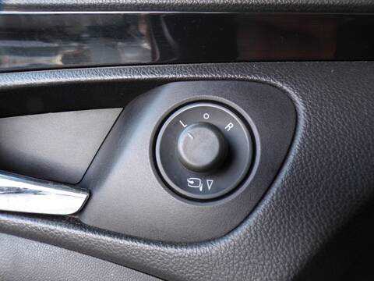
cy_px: 140
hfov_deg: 71.6
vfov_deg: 56.8
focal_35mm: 24
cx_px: 187
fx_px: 259
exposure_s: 1/34
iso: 161
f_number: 3
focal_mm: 4.3
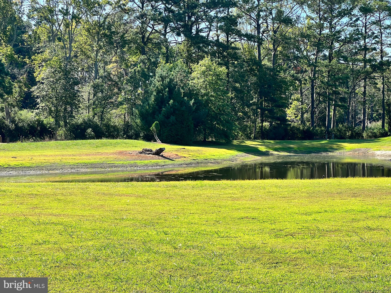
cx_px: 196
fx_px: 870
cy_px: 146
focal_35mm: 77
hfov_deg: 25.3
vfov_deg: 19.1
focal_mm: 9
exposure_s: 1/412
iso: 32
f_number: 2.8
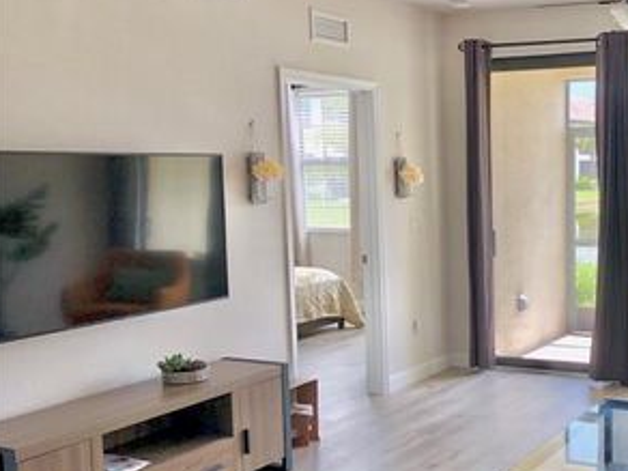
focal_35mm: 48
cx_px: 531
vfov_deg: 30.2
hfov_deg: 37.7
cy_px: 285
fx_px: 871
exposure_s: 1/120
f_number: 1.8
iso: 32
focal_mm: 4
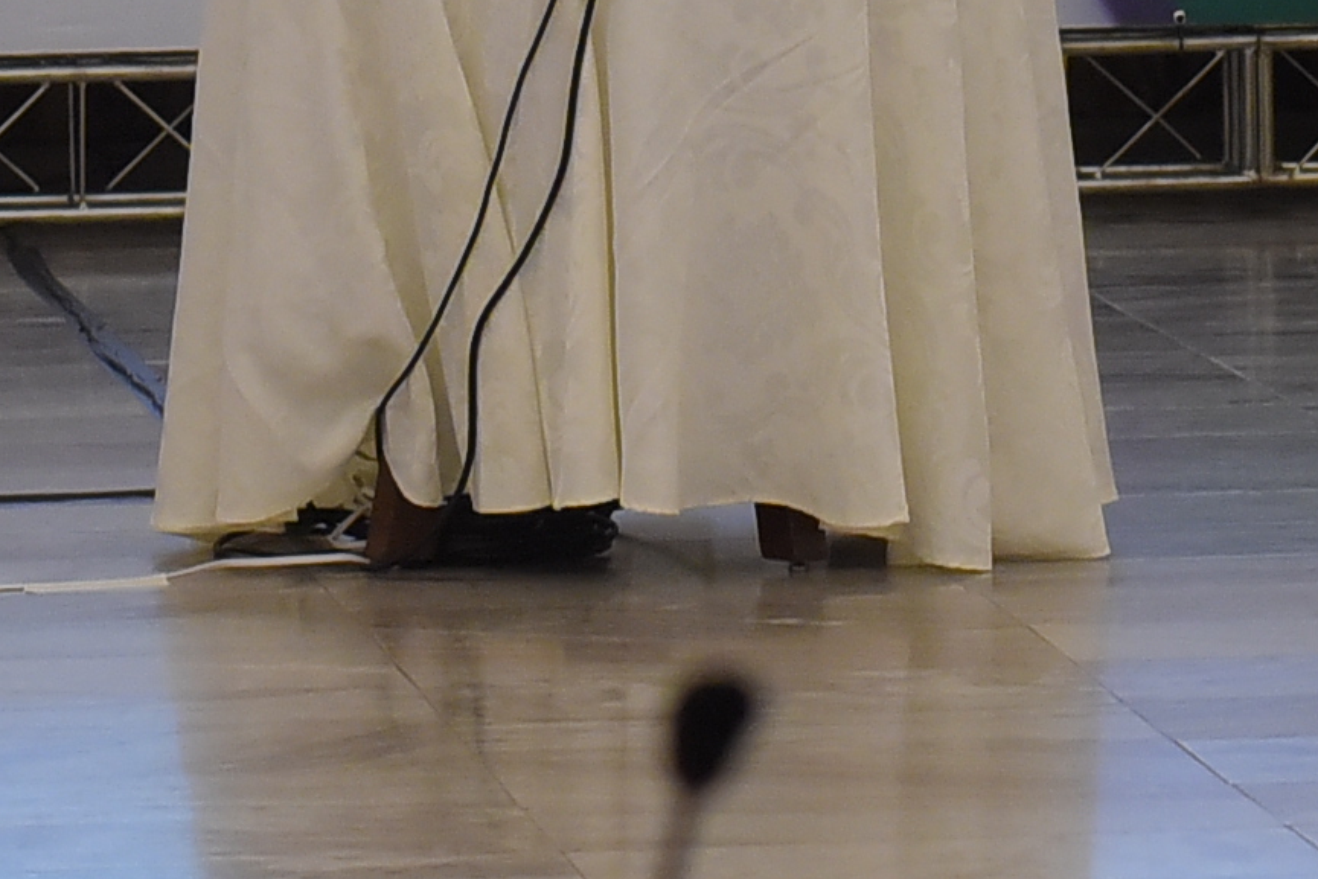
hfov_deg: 5.5
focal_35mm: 365
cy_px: 17
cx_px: 2487
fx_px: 13364
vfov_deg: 3.8
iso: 2500
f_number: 2.8
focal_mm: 70
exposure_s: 1/125
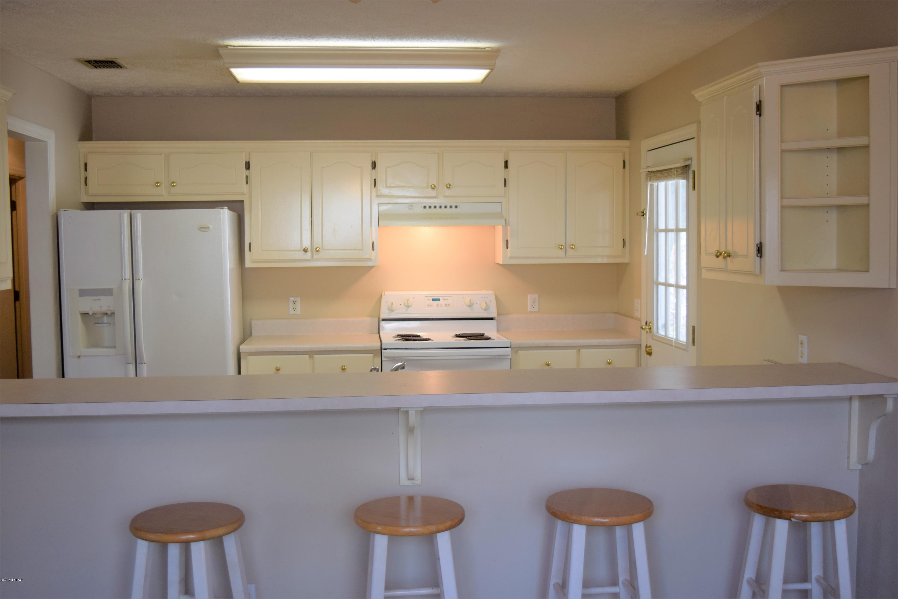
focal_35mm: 39
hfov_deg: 49.6
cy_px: 300
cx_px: 449
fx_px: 973
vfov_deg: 34.2
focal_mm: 26
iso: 400
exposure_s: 1/80
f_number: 4.5
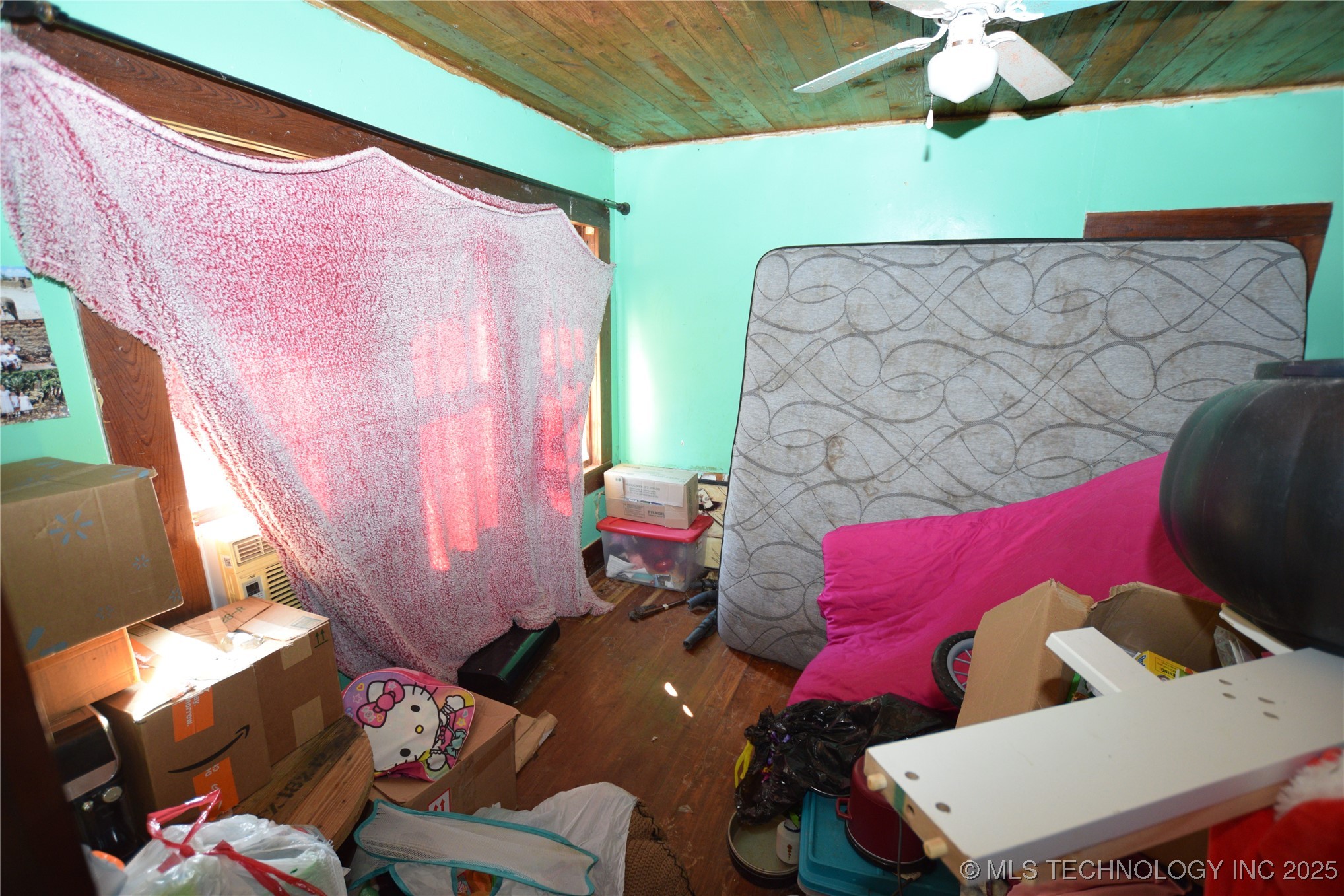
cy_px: 448
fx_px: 560
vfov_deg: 77.3
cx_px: 672
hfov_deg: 100.4
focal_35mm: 15
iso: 900
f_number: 3.5
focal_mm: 10
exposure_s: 1/60
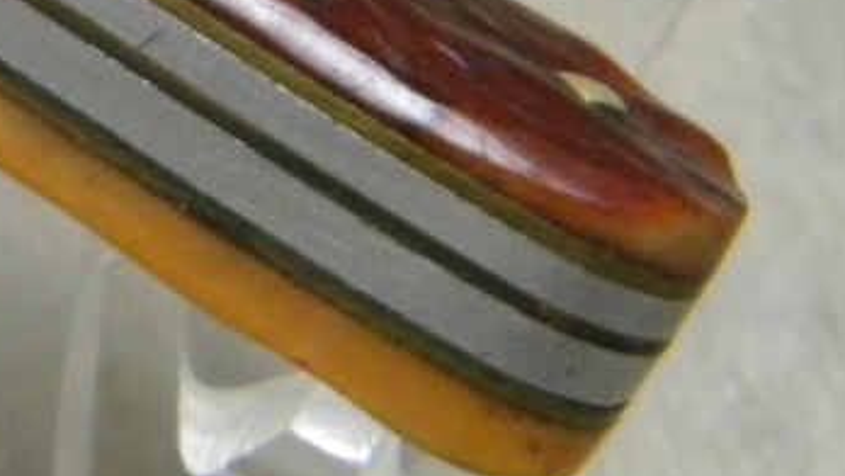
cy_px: -214
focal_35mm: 329
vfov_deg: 3.7
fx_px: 7374
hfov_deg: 6.5
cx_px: -299
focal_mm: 19
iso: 400
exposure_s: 1/26
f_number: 4.7
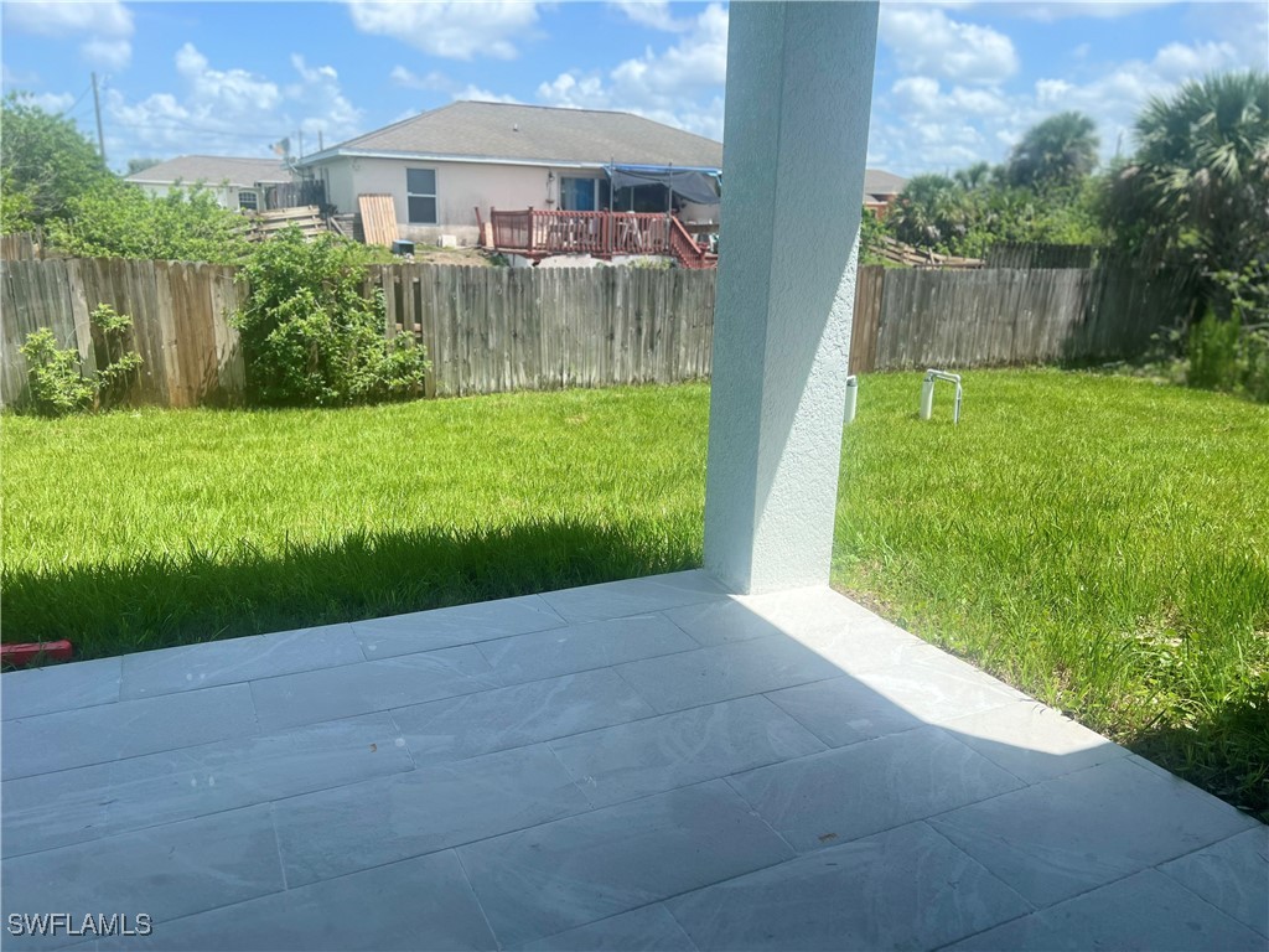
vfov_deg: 53.1
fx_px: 953
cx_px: 634
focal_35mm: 26
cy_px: 476
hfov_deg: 67.3
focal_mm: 5.7
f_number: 1.5
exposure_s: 1/1698
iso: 50
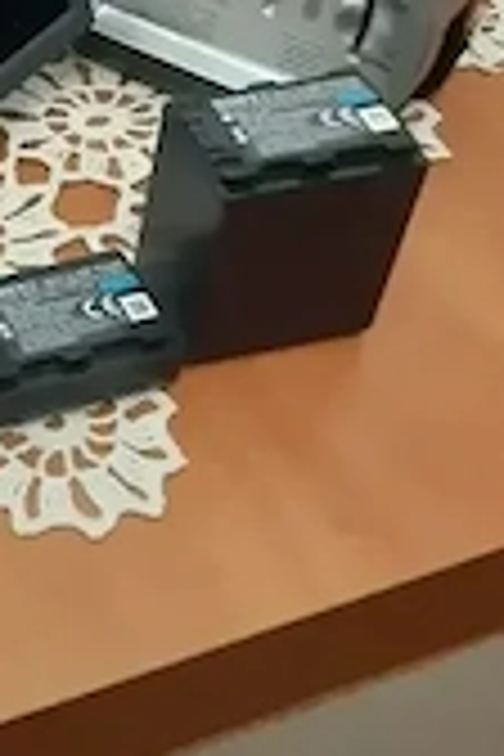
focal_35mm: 67
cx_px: -158
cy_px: 158
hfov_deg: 18.8
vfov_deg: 29.4
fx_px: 1407
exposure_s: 1/25
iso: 250
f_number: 1.7
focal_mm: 3.93
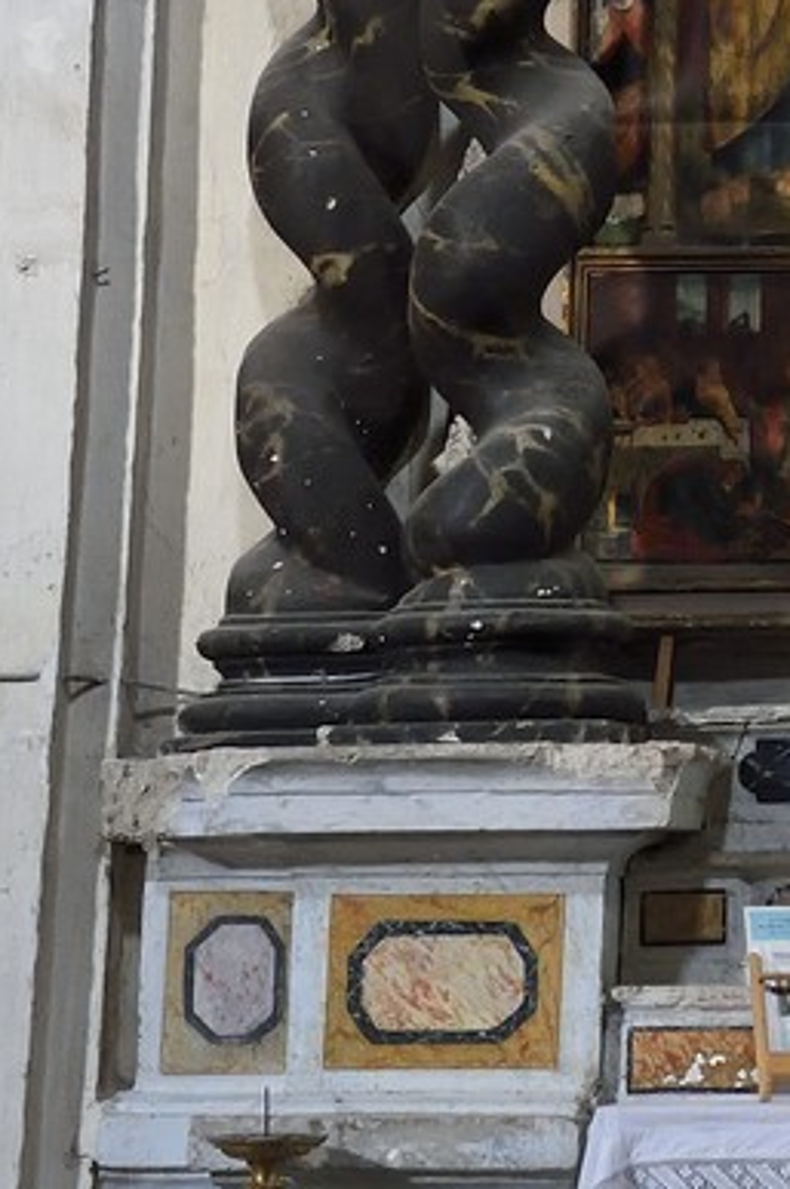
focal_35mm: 149
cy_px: -252
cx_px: 1254
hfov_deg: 8.9
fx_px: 4917
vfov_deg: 13.4
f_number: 5.6
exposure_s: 1/50
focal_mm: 36
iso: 3200
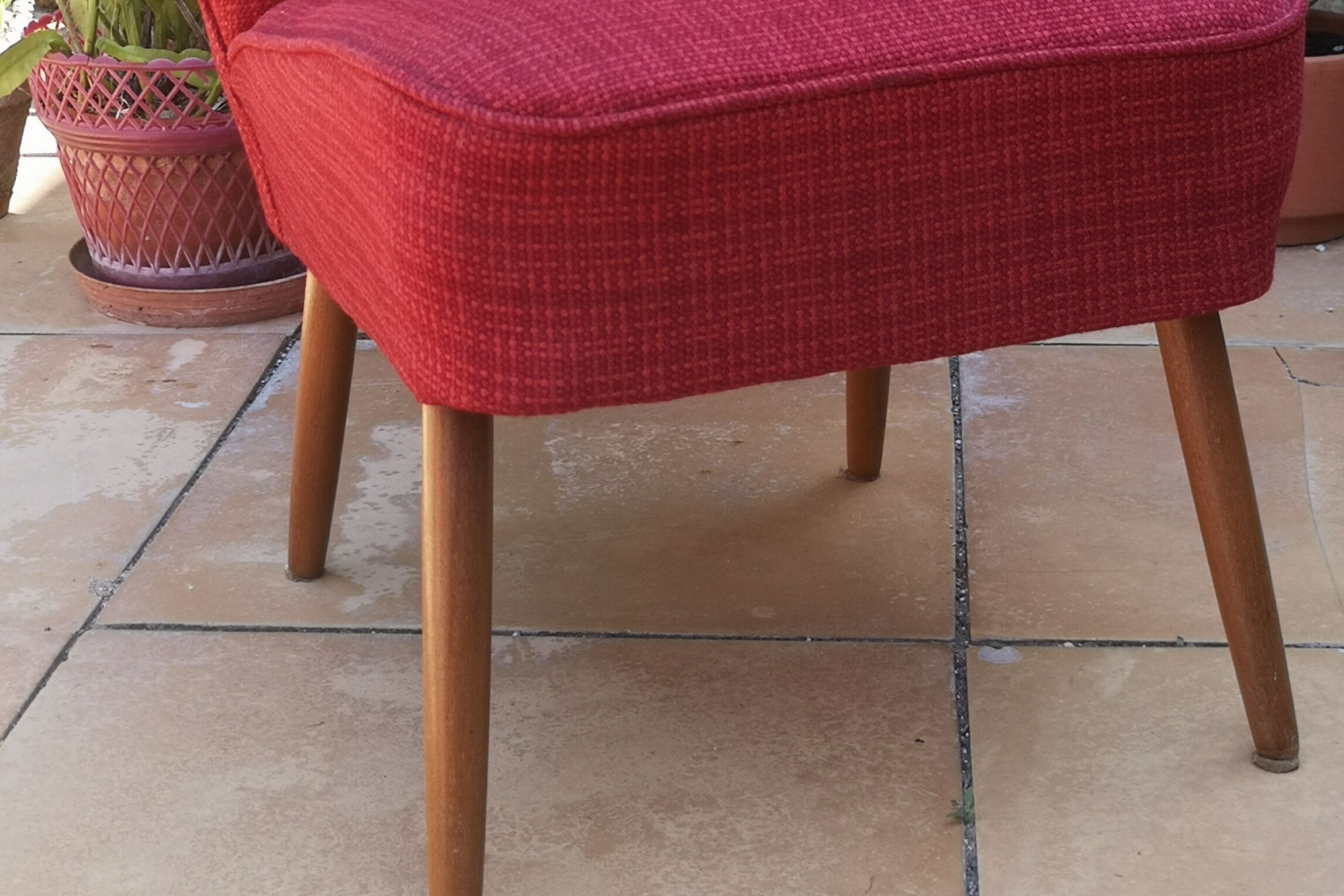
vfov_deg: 20.0
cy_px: 4
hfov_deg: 30.5
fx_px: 2464
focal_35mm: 66
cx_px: 623
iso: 50
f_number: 1.8
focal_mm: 5.58
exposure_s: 1/233
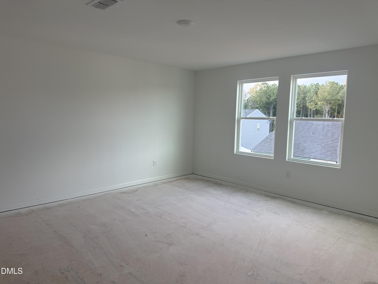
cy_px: 142
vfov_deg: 56.8
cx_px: 189
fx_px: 262
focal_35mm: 24
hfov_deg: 71.6
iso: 125
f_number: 1.78
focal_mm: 6.76
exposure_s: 1/126
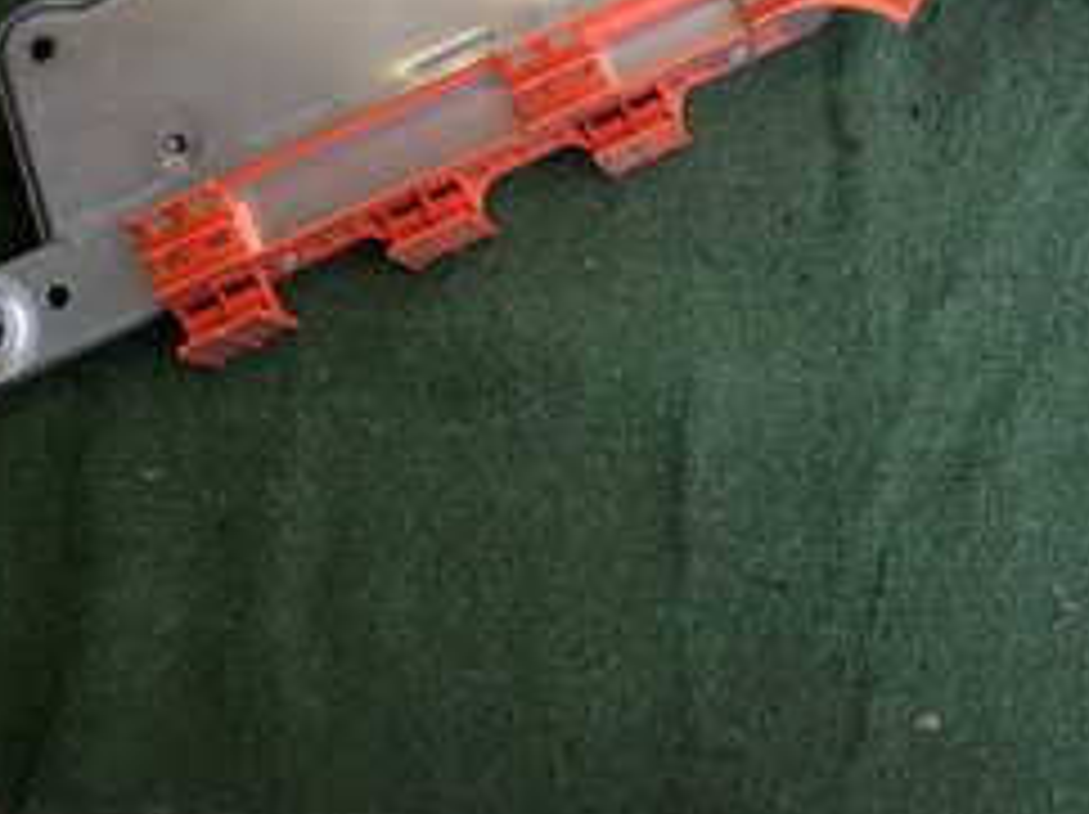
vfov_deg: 22.5
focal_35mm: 62
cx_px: 999
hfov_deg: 29.8
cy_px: -45
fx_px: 1949
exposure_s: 1/125
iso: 125
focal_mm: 4.5
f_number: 2
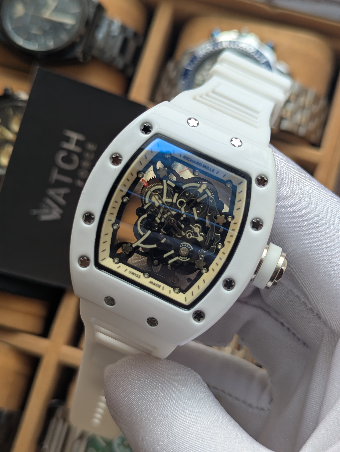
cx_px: 170
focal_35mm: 48
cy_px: 226
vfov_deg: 39.6
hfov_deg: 30.3
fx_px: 627
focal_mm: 6.81
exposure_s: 1/326
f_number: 1.85
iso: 45
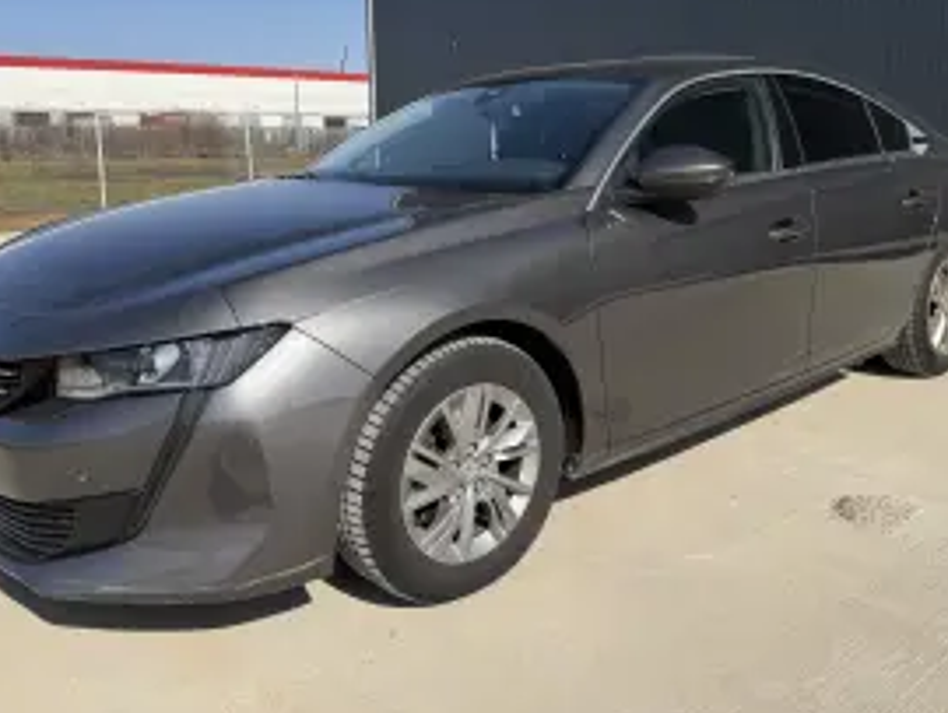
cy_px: 281
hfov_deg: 56.7
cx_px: 502
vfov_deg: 44.0
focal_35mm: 32
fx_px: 877
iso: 80
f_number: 1.78
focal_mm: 6.76
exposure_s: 1/5319
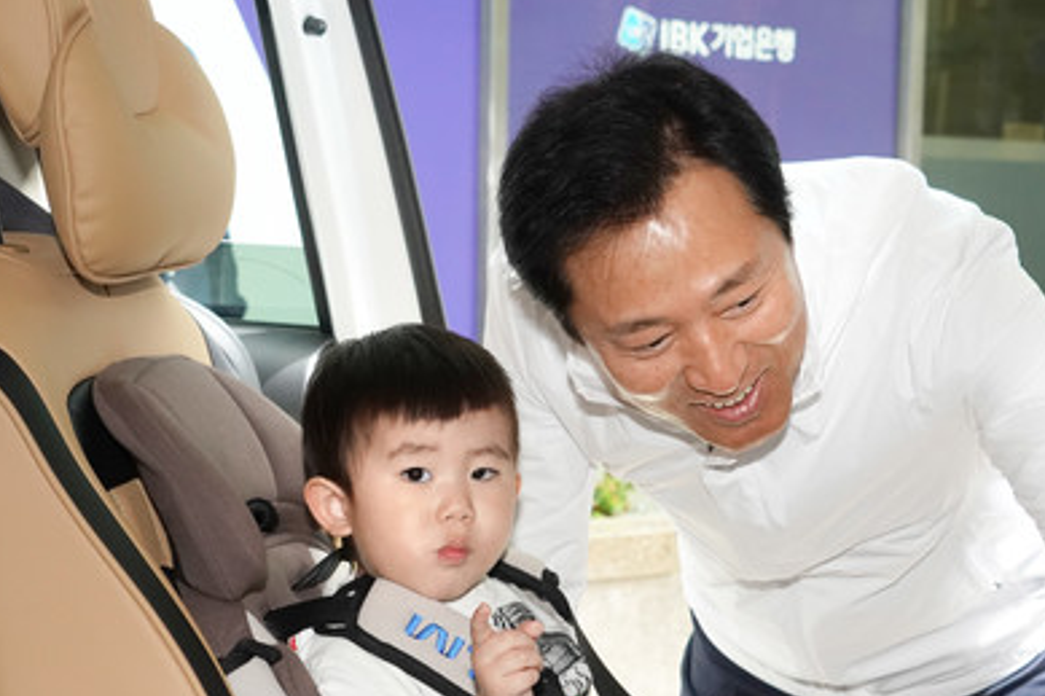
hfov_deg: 28.4
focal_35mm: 71
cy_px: 473
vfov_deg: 19.1
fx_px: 2060
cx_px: 621
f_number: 6.3
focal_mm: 46
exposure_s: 1/800
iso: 3200
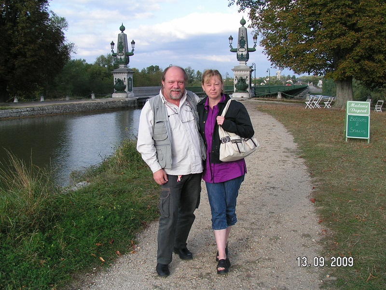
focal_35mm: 38
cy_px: 145
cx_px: 193
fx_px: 424
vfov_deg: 37.7
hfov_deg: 49.0
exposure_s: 1/160
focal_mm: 5.8
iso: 50
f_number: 5.6
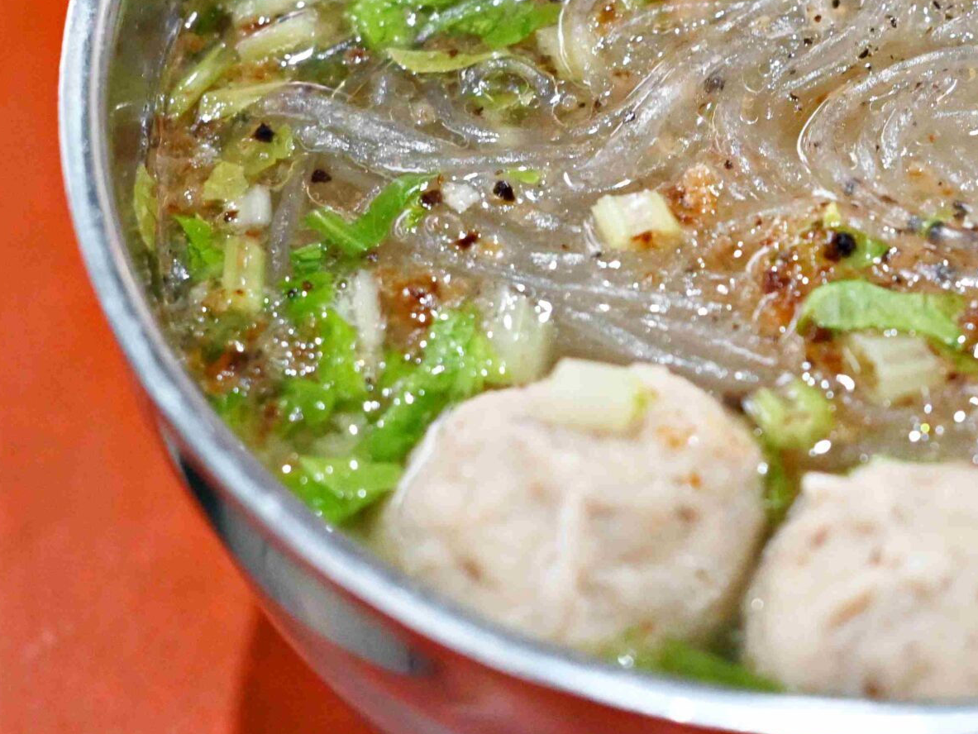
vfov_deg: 9.5
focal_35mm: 156
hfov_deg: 12.5
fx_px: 4409
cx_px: 957
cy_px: 138
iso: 2000
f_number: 3.2
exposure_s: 1/160
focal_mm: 50
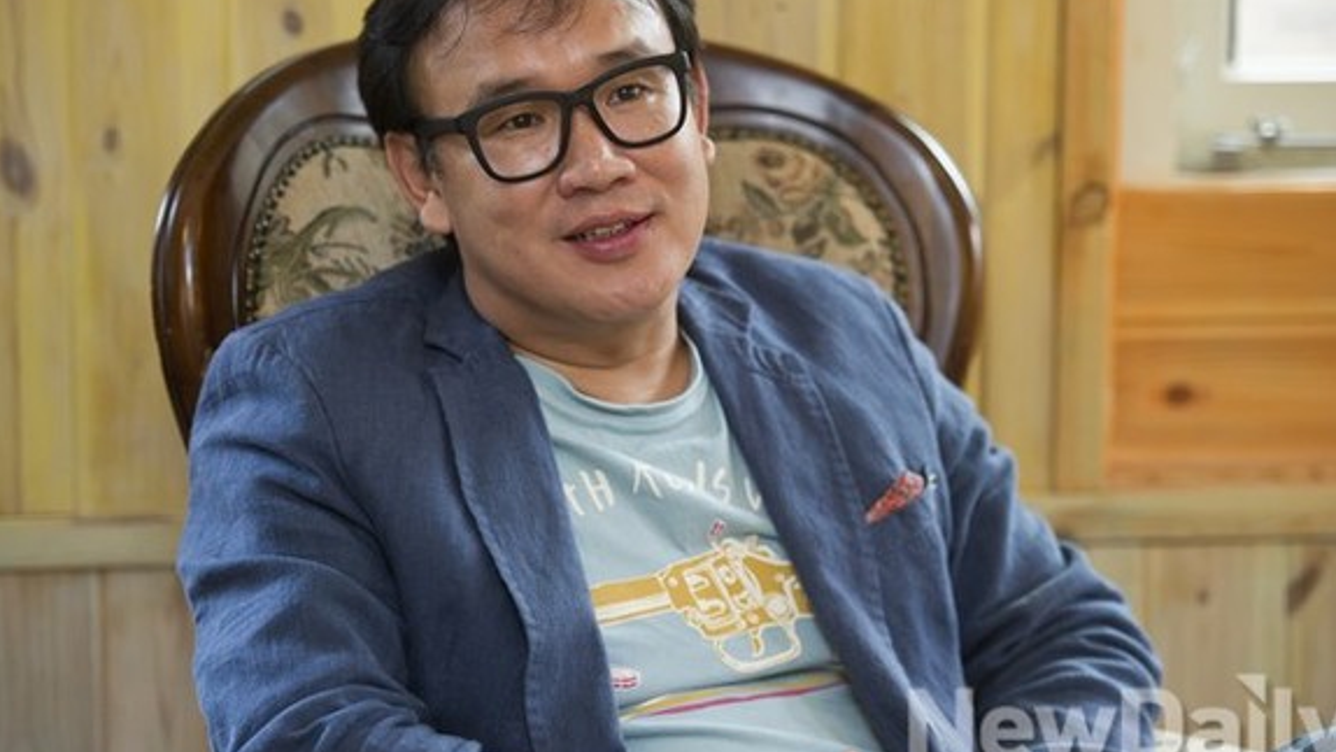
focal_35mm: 127
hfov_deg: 16.9
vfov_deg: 9.6
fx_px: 4499
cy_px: 346
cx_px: 675
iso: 1250
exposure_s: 1/200
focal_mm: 116
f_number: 2.8
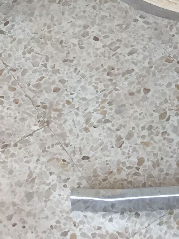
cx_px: 226
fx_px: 987
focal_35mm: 143
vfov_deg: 12.4
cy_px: -211
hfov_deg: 10.2
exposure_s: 1/33
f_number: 2.2
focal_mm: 4.15
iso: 100
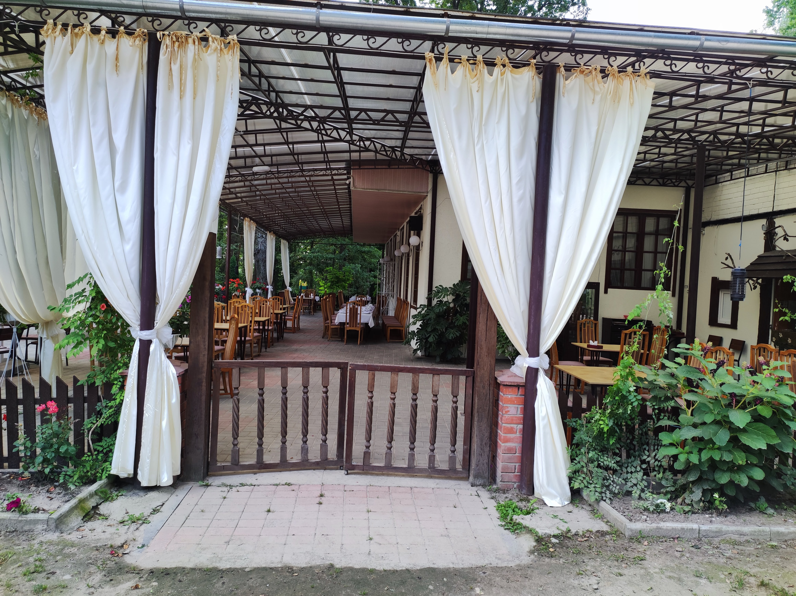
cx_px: 398
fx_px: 391
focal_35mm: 17
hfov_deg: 91.1
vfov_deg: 74.6
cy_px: 298
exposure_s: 1/100
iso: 86
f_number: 1.79
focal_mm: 4.74
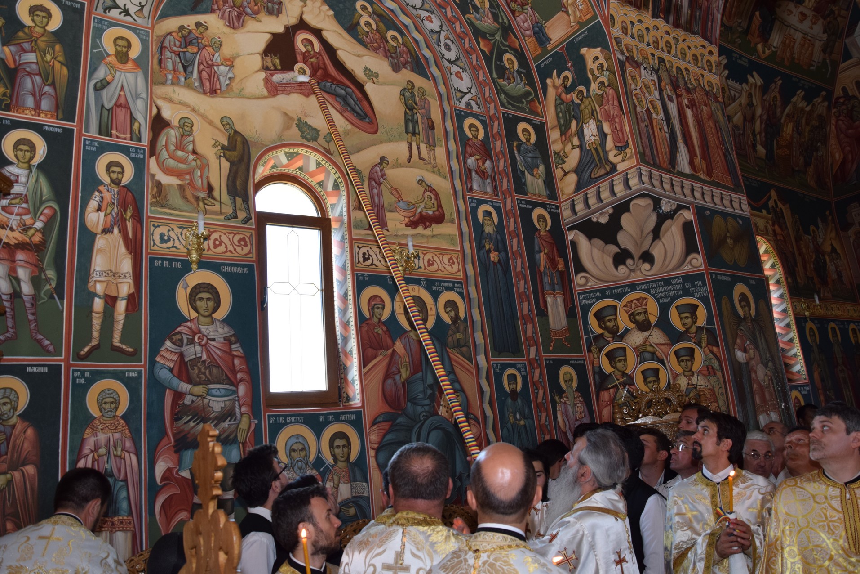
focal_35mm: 27
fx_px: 645
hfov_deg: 67.4
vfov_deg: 47.9
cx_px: 430
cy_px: 287
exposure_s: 1/60
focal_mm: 18
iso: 500
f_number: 5
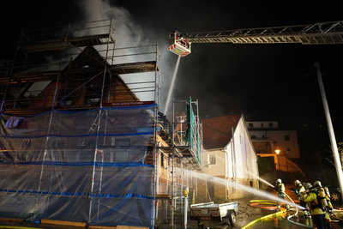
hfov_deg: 73.7
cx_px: 172
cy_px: 114
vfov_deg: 53.2
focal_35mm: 24
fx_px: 229
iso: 6400
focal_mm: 24
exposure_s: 1/80
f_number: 2.8
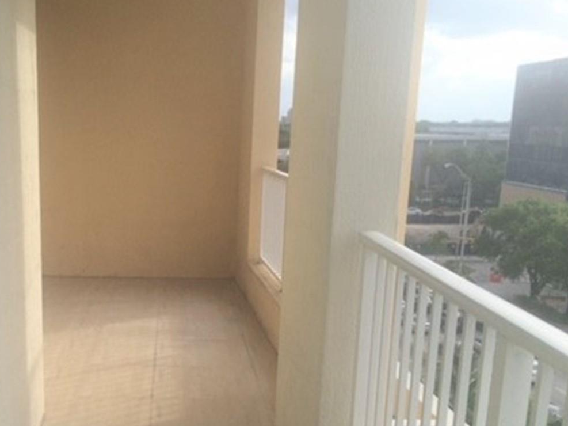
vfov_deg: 30.3
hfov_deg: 39.4
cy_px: 322
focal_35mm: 47
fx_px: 771
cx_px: 148
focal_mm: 4.15
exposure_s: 1/1080
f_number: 2.2
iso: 32
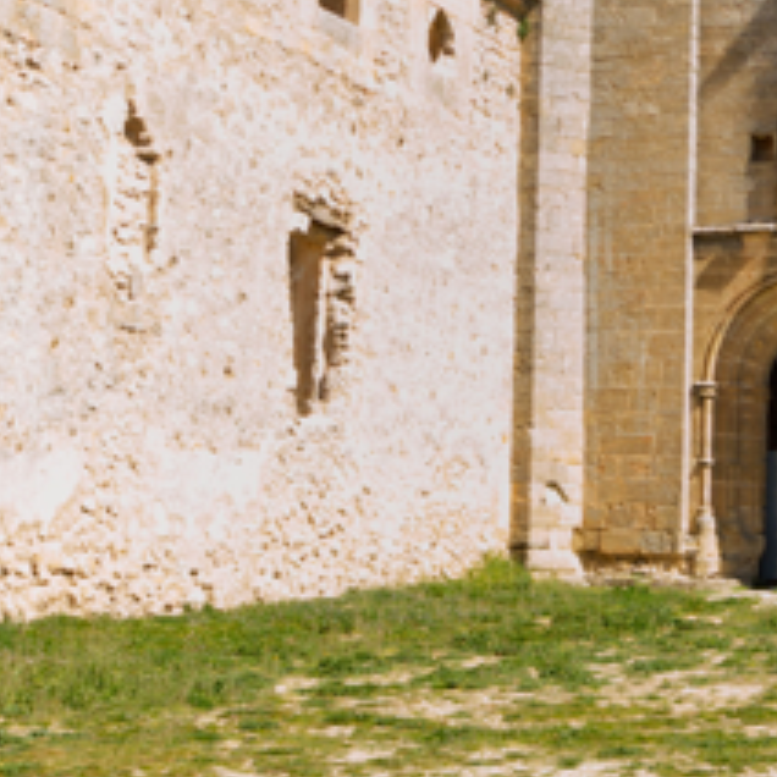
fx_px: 2565
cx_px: 799
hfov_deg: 16.8
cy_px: 209
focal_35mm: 101
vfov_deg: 17.1
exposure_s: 1/250
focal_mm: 24
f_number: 4.5
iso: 200
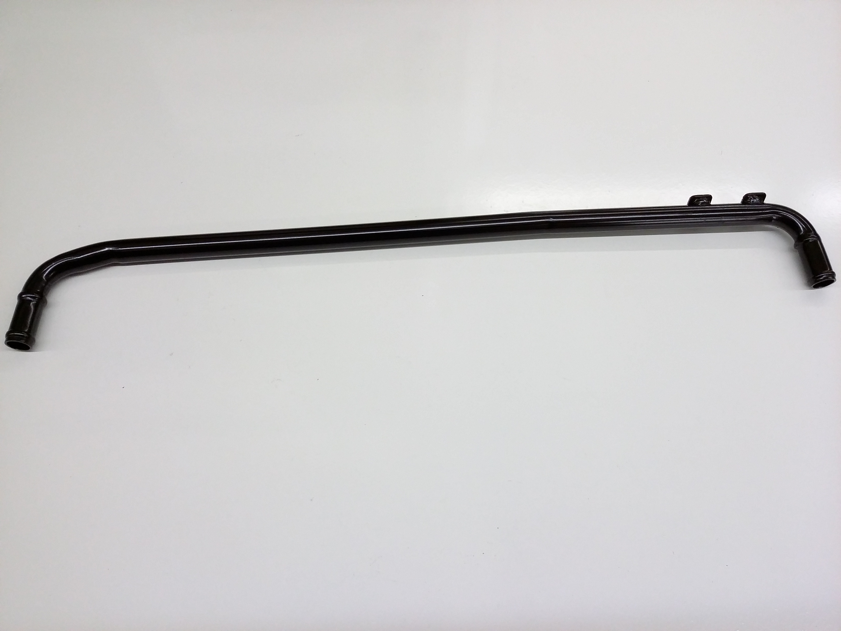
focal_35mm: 32
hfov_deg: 56.8
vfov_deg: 44.2
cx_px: 420
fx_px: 777
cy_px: 316
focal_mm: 3.4
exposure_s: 1/30
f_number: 2.4
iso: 125
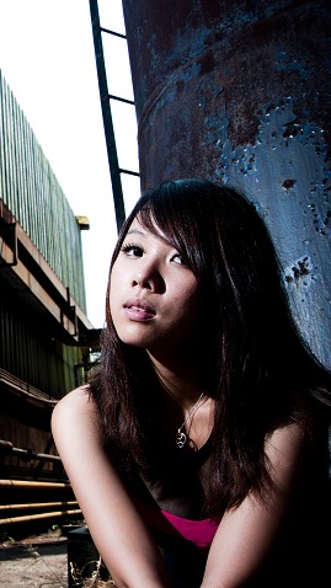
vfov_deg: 48.3
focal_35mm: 42
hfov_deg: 24.7
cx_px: -98
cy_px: 301
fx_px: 655
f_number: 9
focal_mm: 24
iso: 100
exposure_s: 1/160
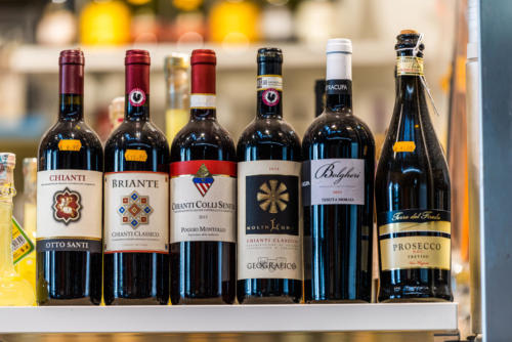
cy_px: 171
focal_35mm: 200
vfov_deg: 6.9
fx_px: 2846
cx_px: 256
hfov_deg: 10.3
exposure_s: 1/100
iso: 200
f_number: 2.8
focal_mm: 200
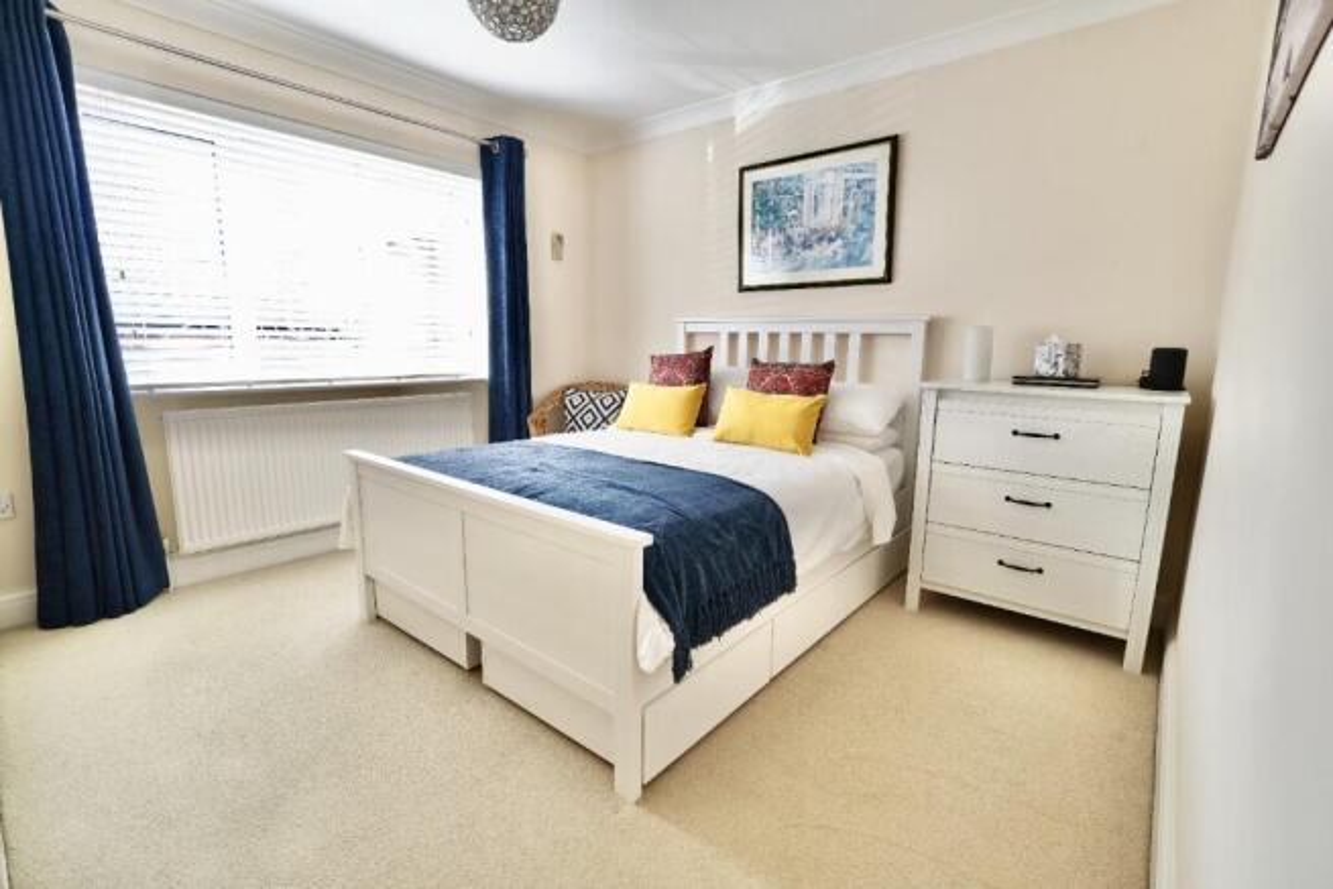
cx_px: 666
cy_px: 444
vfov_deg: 72.1
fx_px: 611
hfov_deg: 95.0
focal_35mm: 16
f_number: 2.2
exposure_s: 1/160
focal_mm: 11
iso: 100
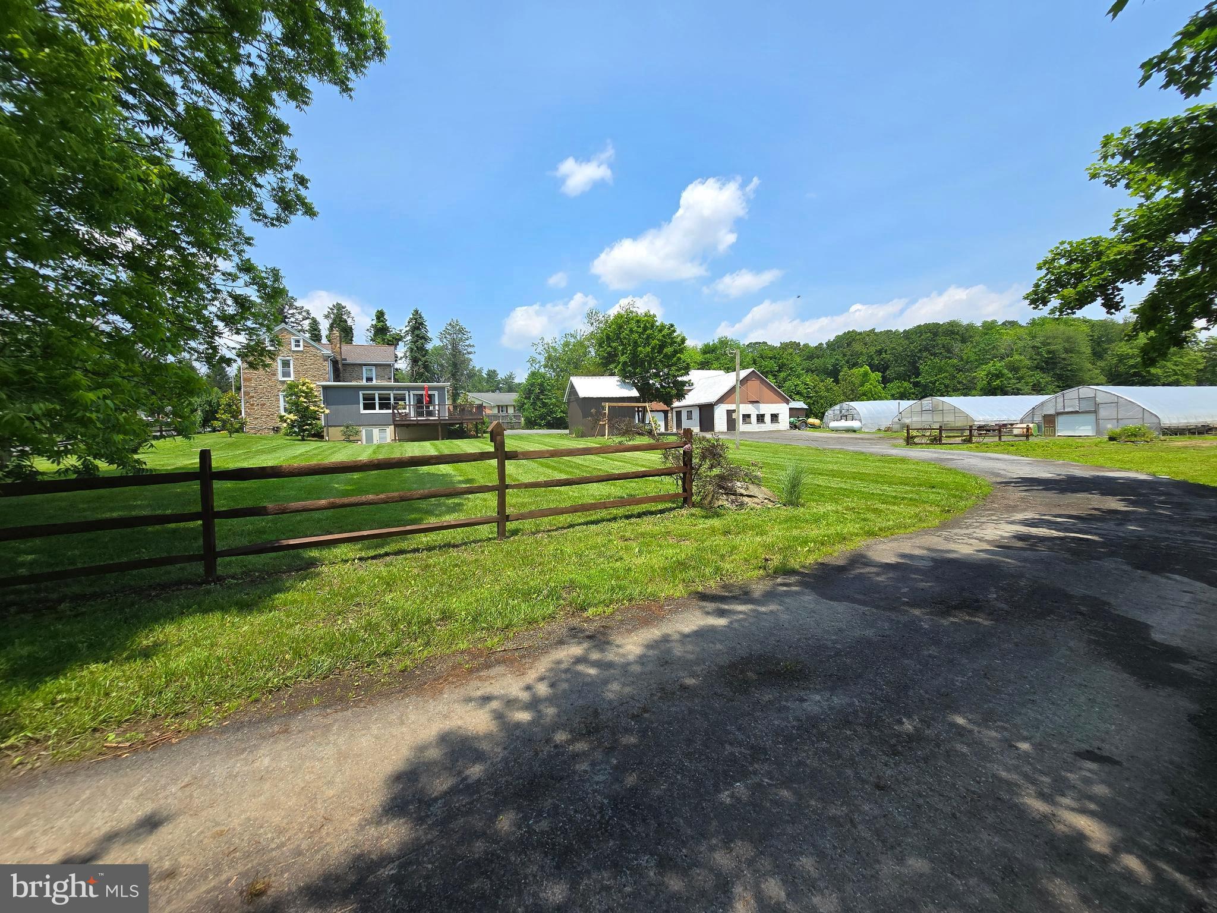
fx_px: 457
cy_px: 456
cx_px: 608
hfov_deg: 106.2
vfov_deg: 89.9
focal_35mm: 13
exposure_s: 1/1672
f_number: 2.2
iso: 50
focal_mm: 2.2
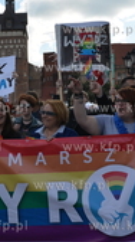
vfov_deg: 34.9
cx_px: 40
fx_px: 383
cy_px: 127
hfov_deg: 19.9
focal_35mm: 60
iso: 400
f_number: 5
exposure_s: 1/1600
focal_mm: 24
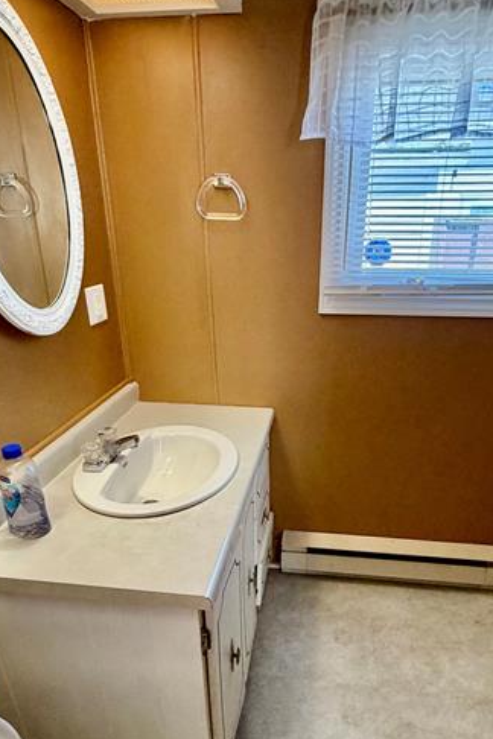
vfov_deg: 75.6
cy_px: 429
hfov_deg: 55.0
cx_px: 275
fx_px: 472
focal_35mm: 23
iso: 250
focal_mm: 2.22
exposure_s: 1/120
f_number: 2.2
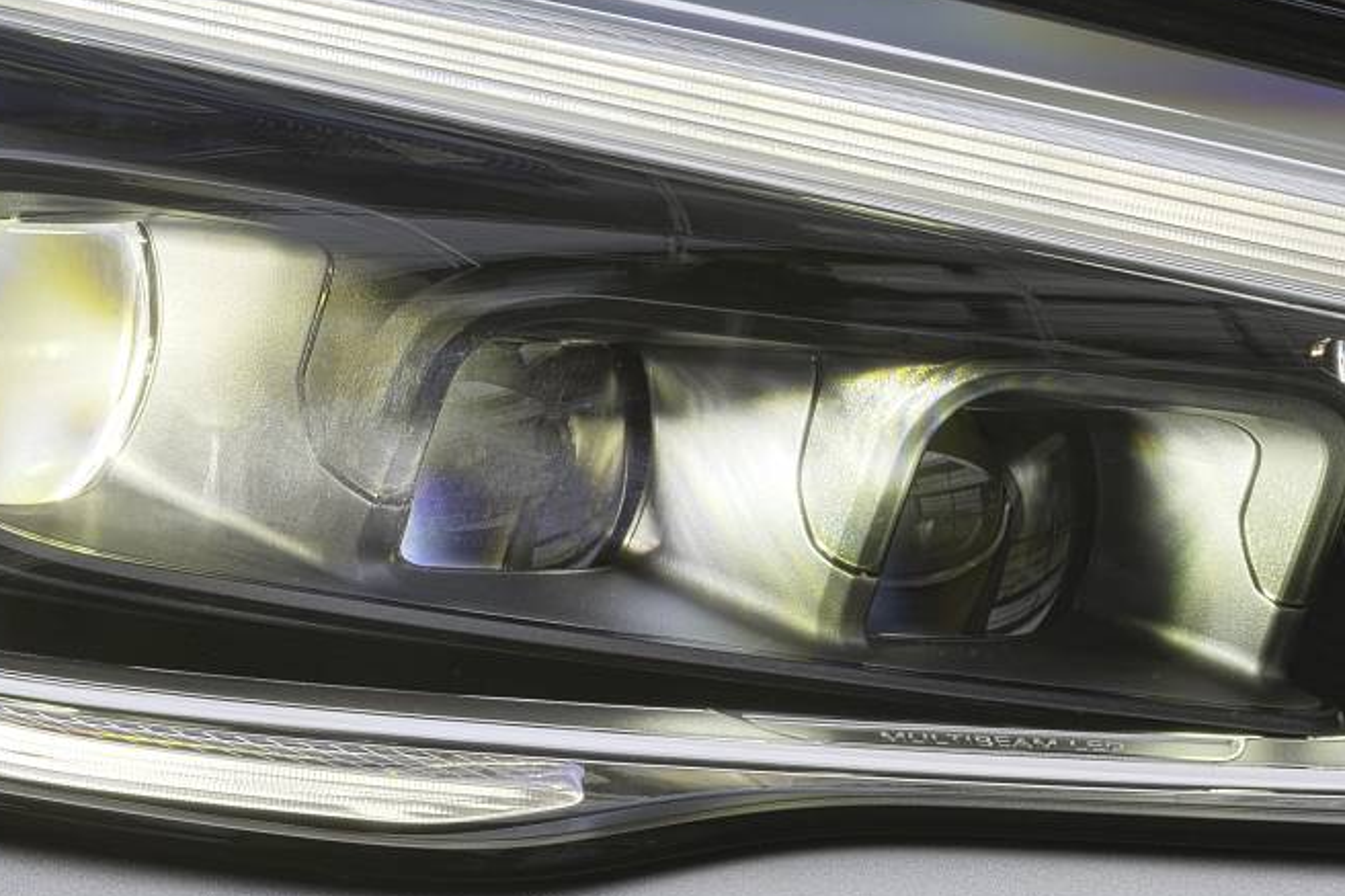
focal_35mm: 488
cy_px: 421
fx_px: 18227
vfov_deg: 2.8
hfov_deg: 4.2
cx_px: 578
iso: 200
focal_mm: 160
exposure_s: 1/1.25
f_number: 16
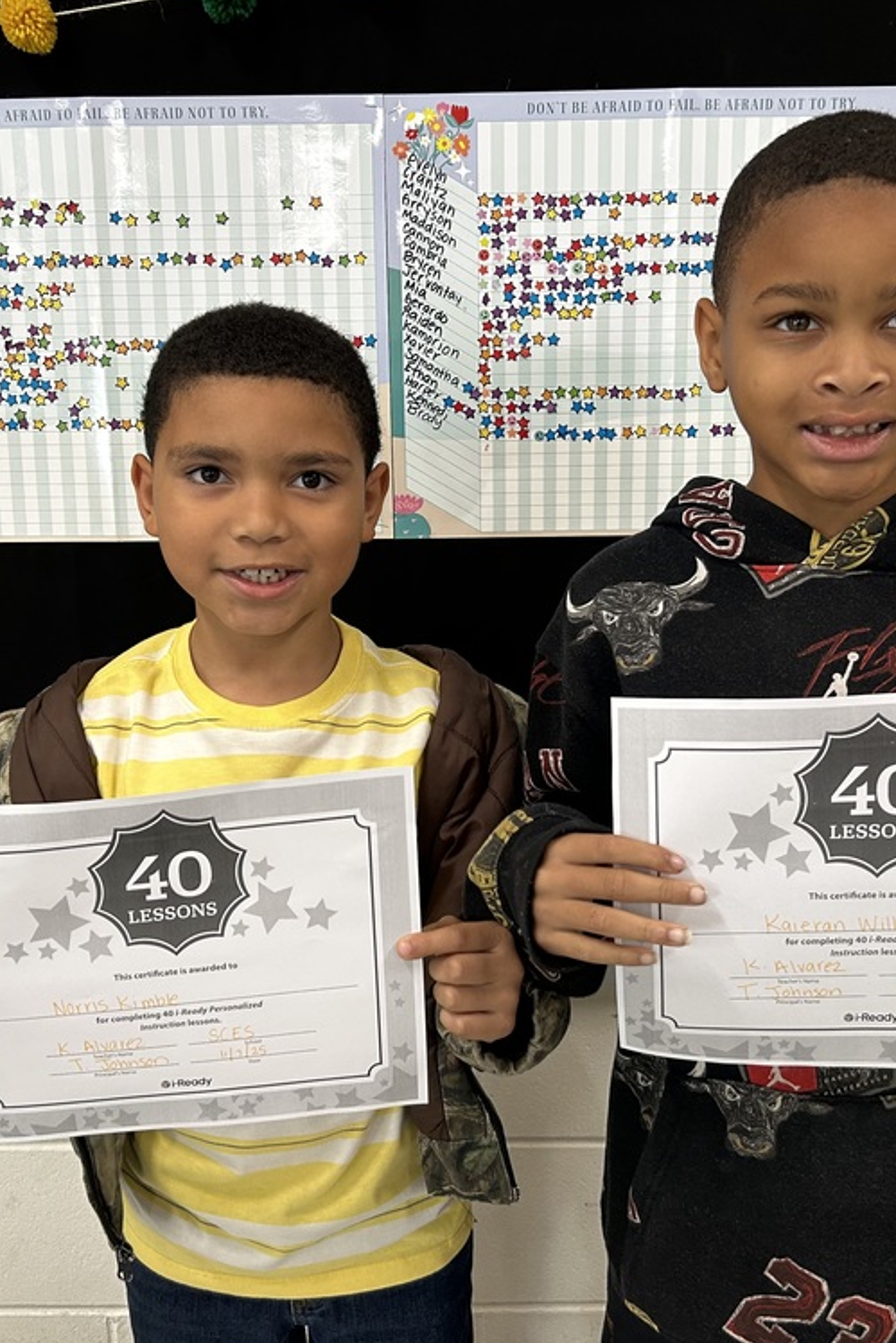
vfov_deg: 51.9
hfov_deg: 36.0
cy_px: 673
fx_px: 1381
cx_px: 458
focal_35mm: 37
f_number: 1.5
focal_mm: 5.7
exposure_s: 1/90
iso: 125
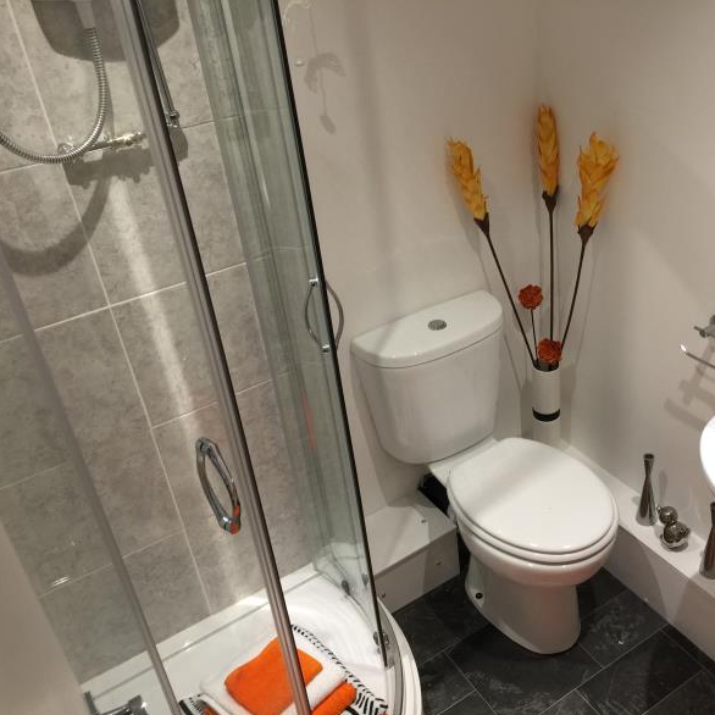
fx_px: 818
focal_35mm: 35
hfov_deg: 46.7
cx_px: 454
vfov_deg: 47.2
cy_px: 365
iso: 40
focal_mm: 4.15
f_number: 2.2
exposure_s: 1/17
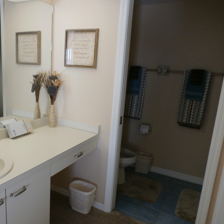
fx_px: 220
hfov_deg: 53.0
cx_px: 75
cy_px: 112
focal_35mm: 30
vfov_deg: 54.0
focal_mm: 4.5
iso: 200
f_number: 3
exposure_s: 1/30
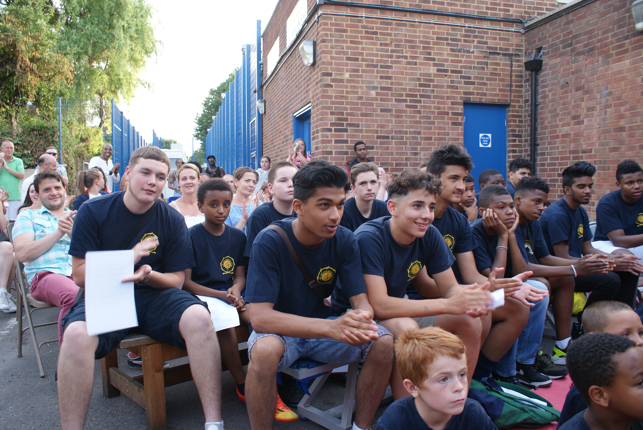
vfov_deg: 48.0
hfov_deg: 67.3
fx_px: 483
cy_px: 215
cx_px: 322
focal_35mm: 27
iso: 100
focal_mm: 18
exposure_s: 1/40
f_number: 4
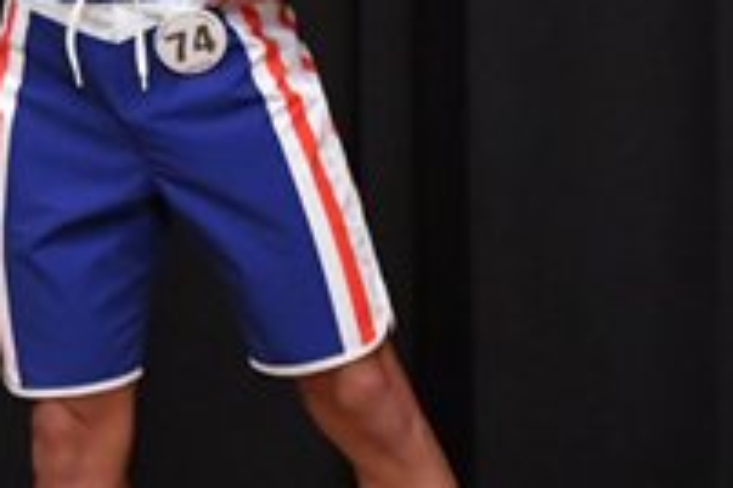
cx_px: 687
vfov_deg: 1.4
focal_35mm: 982
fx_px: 19993
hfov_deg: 2.1
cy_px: 58
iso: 6400
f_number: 5.6
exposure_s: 1/400
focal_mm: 170
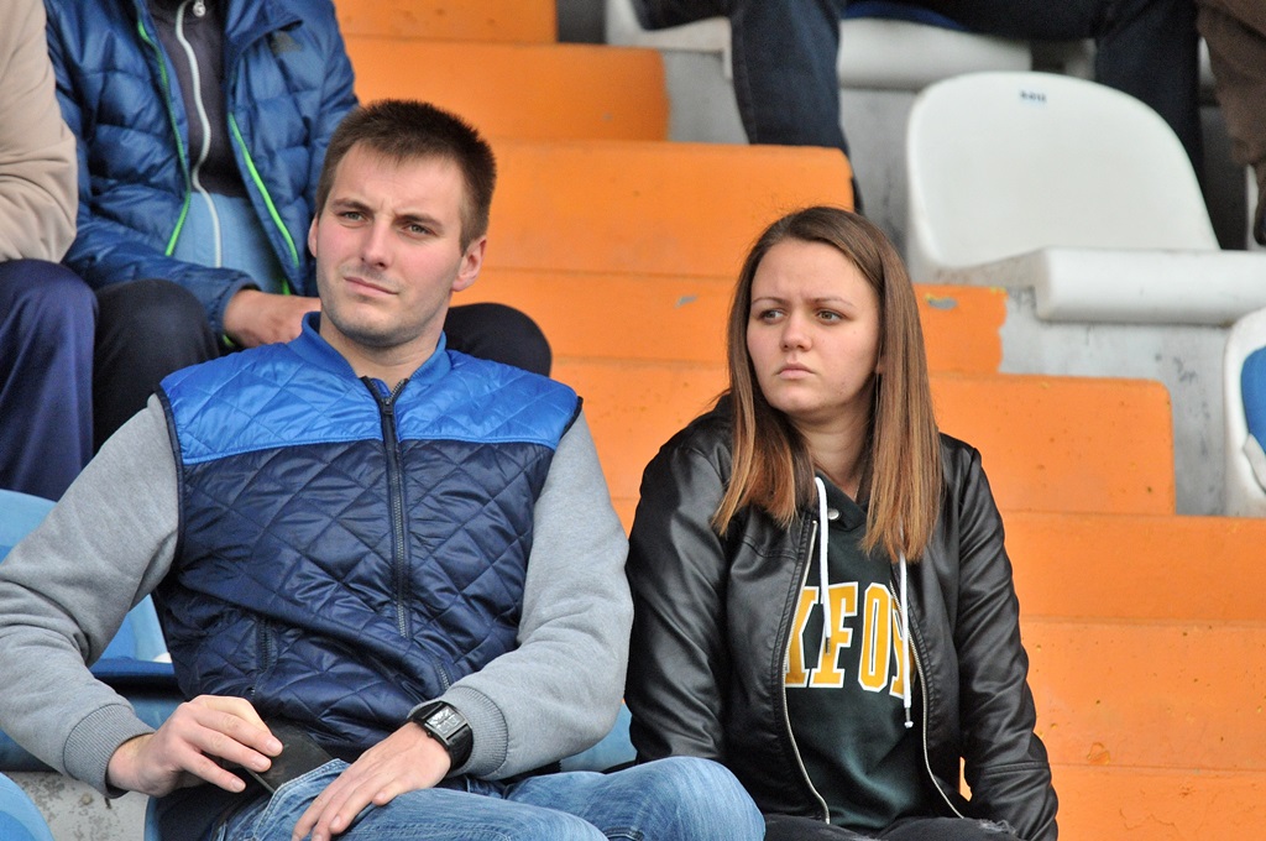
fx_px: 18439
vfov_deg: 2.6
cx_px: 633
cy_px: 420
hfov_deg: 3.9
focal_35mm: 525
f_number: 6.3
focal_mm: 350
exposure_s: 1/250
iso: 1600
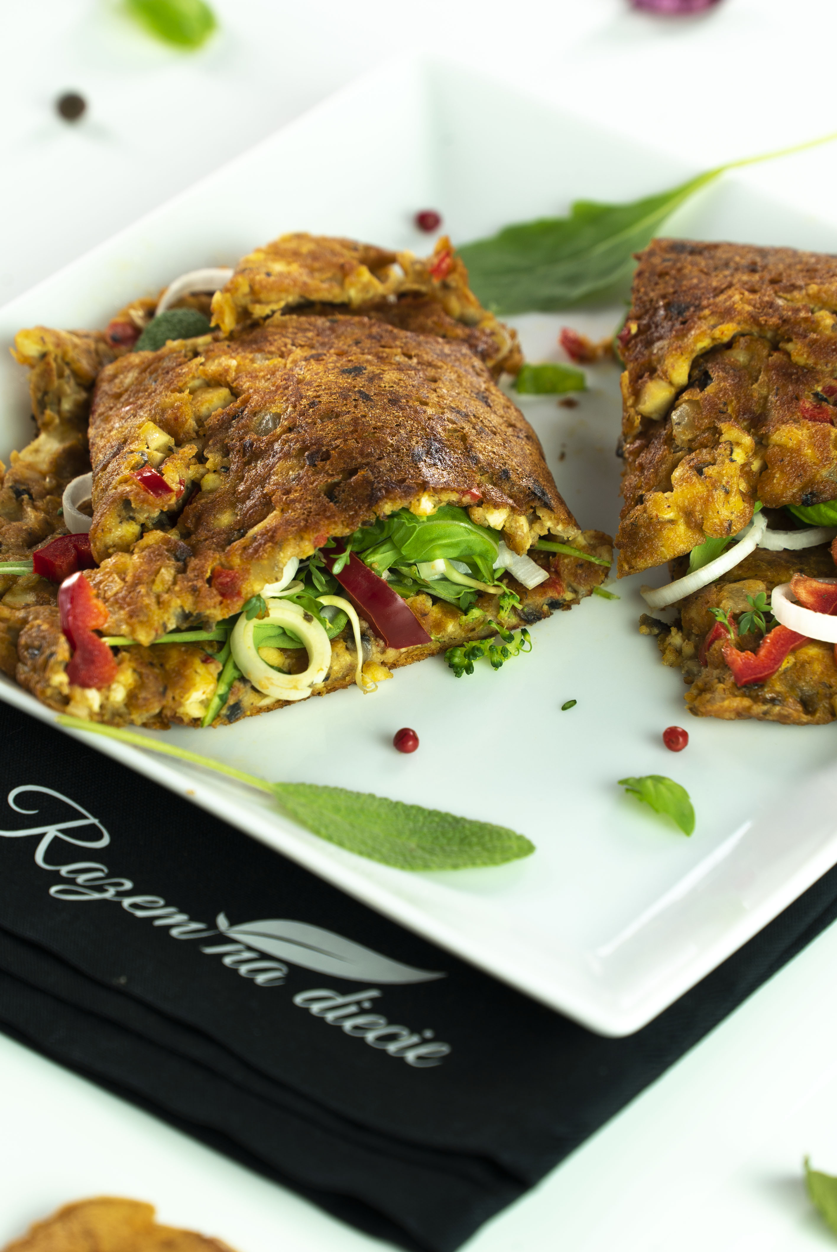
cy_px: 626
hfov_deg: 10.2
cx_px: 418
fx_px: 4702
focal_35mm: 135
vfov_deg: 15.2
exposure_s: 1/40
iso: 125
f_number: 7.1
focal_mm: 135
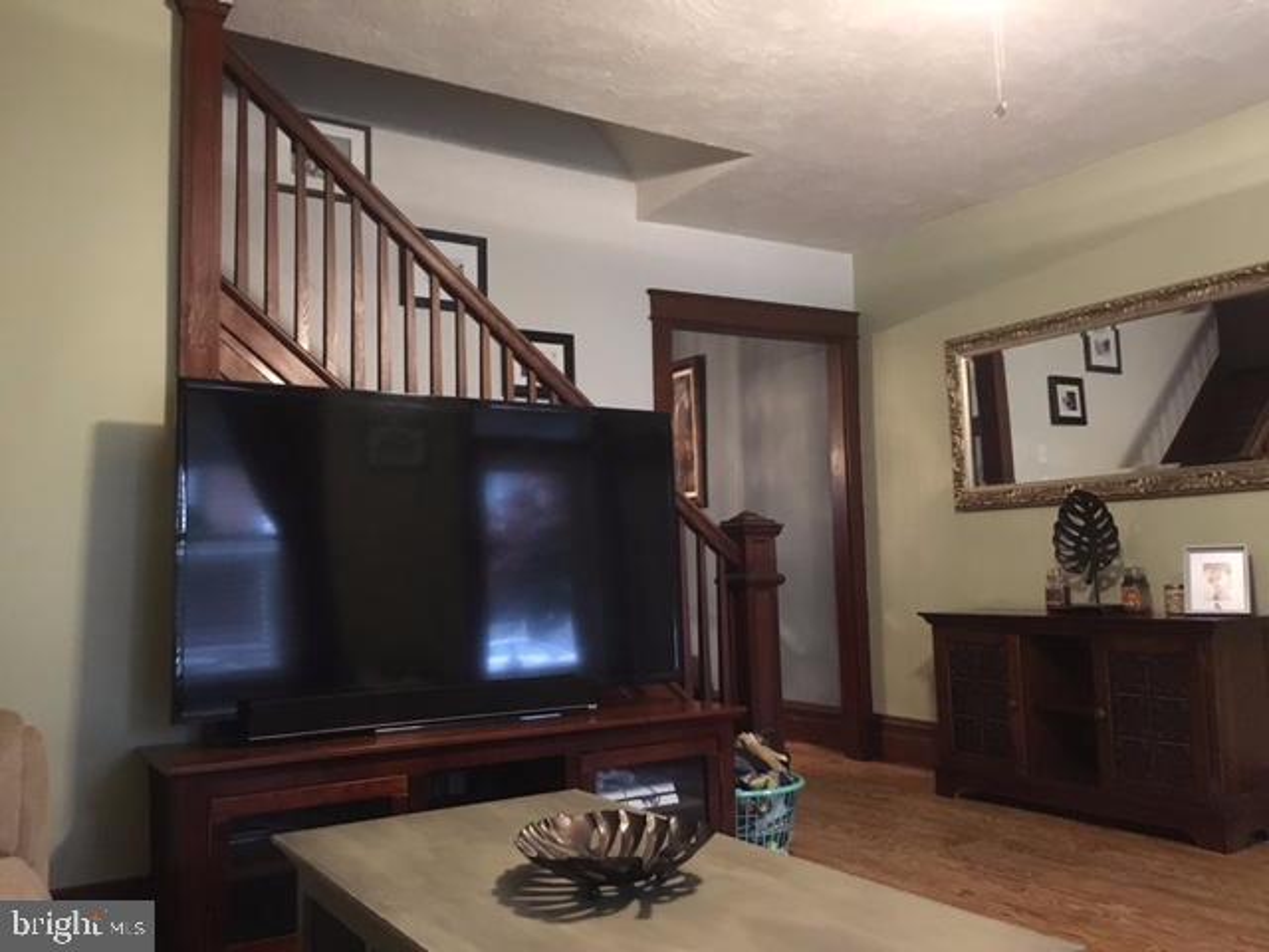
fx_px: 1063
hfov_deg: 61.7
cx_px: 634
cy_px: 476
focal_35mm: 29
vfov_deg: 48.2
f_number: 2.2
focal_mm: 4.15
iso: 500
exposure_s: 1/15
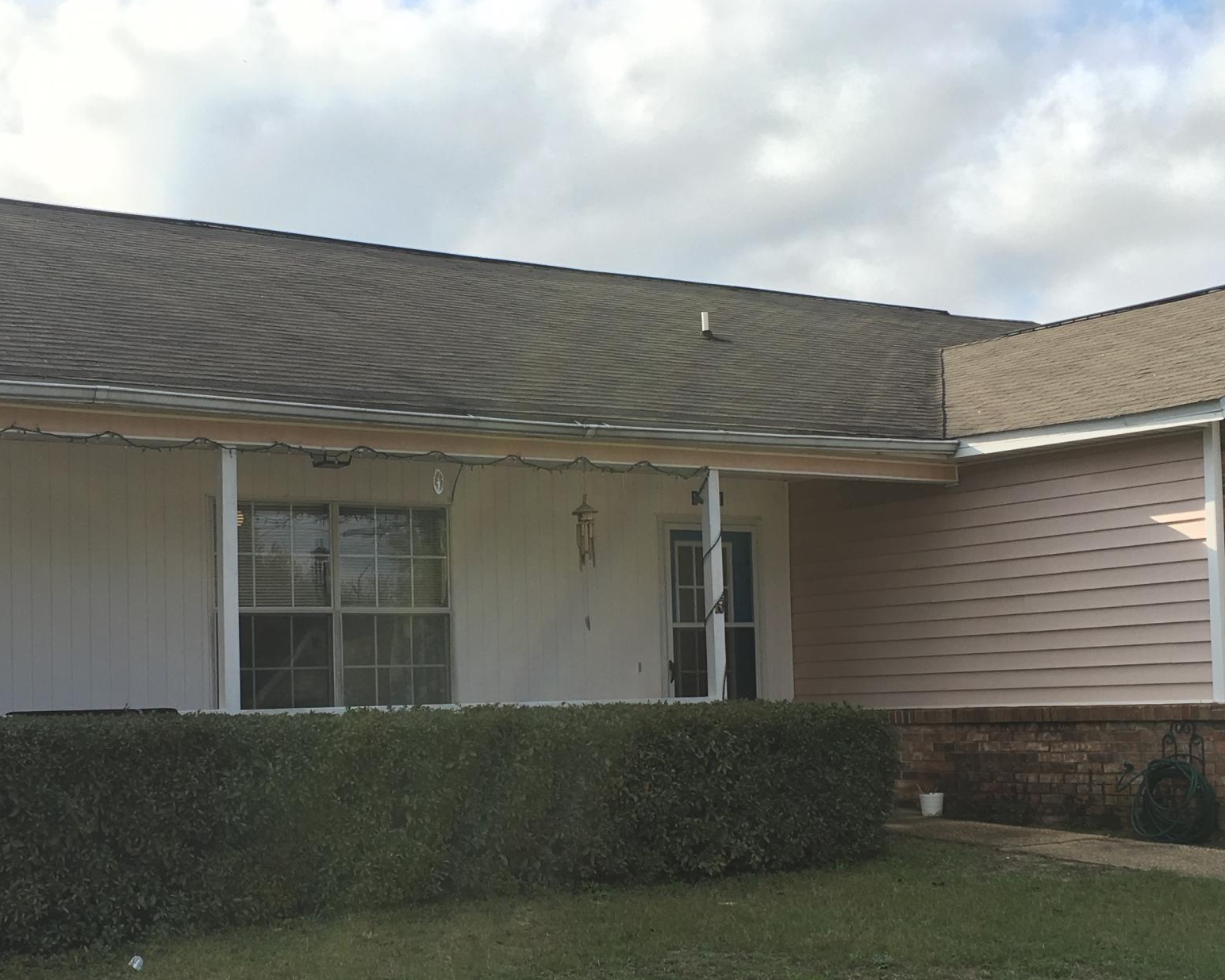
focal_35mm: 55
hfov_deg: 34.1
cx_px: 528
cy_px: 632
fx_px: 1994
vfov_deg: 27.5
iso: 25
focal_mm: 4.15
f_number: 2.2
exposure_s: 1/746
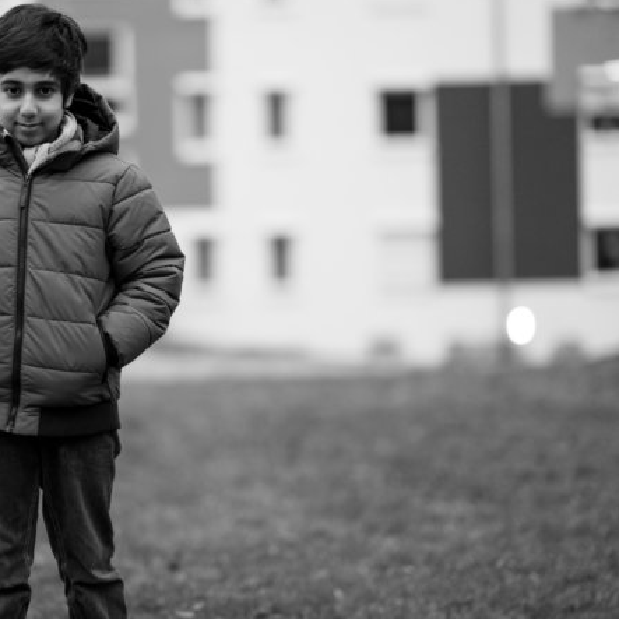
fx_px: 2225
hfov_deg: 15.8
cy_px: 307
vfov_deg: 15.8
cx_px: 189
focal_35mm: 110
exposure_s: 1/125
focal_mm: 85
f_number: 1.4
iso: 1000
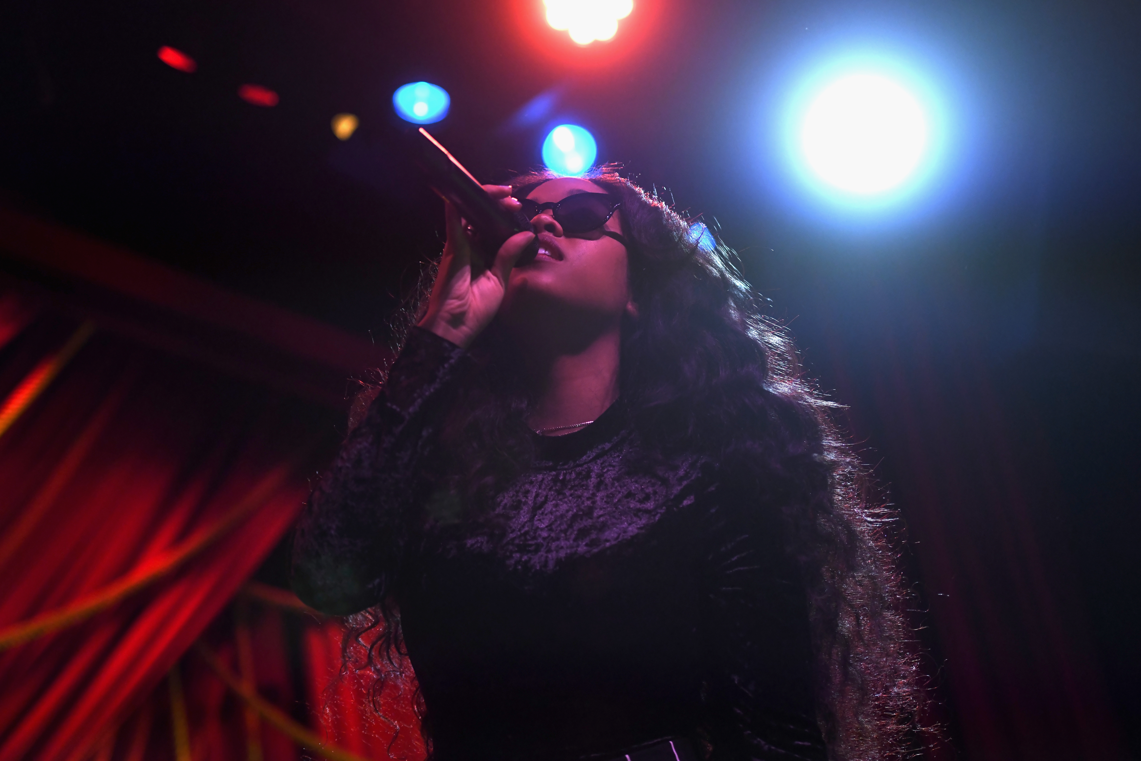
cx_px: 570
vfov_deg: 19.5
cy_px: 380
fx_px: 2218
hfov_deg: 28.8
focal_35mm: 70
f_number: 3.2
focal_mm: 70
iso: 4000
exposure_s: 1/320
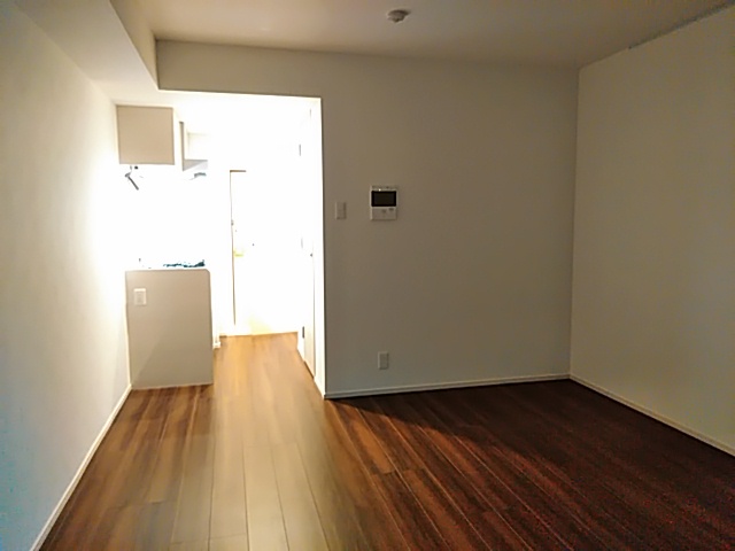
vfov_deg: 51.4
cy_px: 276
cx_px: 368
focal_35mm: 27
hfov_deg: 65.3
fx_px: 573
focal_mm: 3.46
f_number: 2.2
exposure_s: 1/20
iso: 977
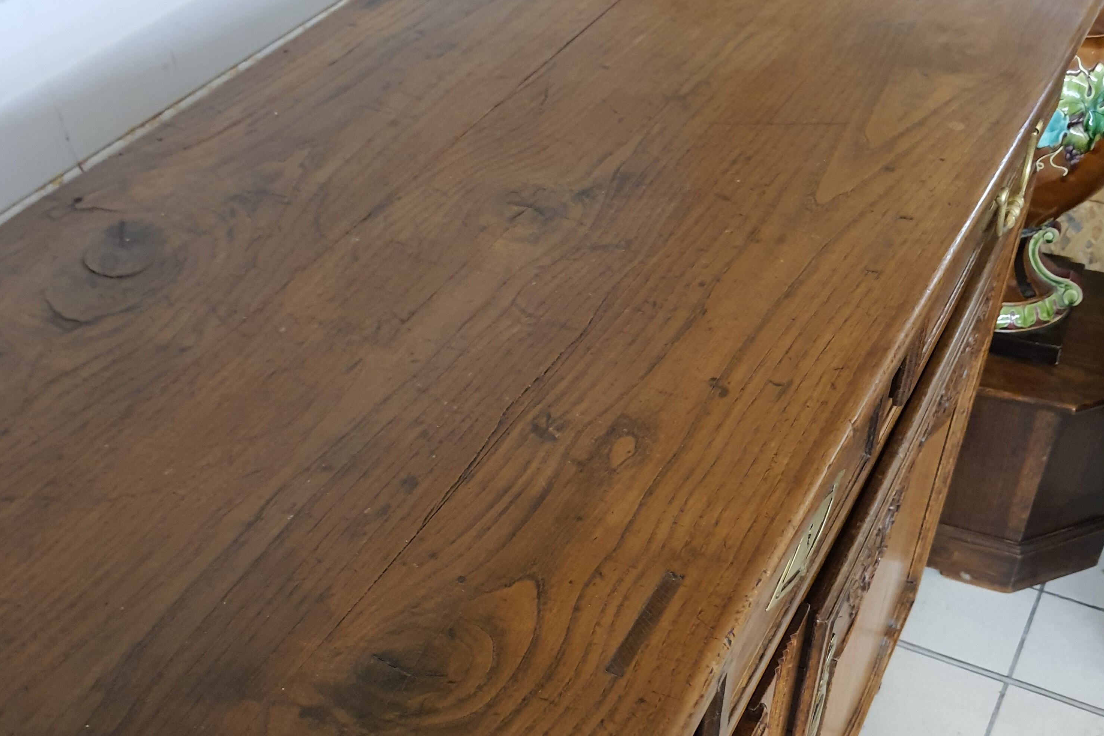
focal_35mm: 37
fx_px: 1135
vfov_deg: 35.1
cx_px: 548
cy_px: 556
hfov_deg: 51.9
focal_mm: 4.32
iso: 640
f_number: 1.7
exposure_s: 1/33
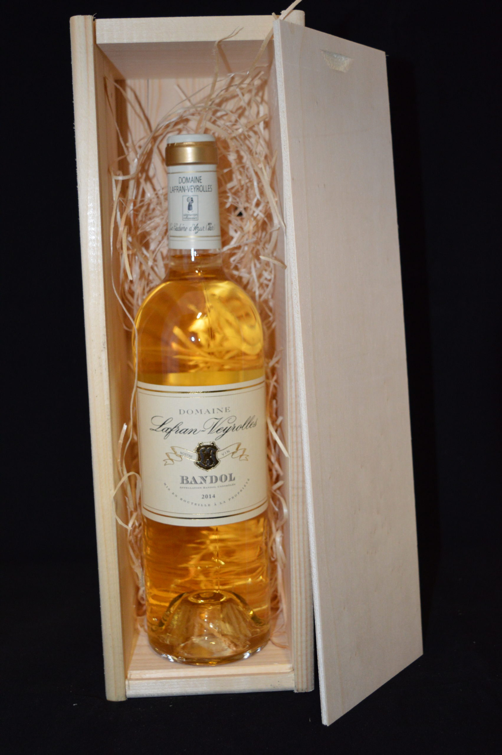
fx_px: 880
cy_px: 378
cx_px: 251
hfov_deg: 31.8
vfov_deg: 46.4
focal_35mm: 42
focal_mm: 28
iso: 1250
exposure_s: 1/60
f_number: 4.2
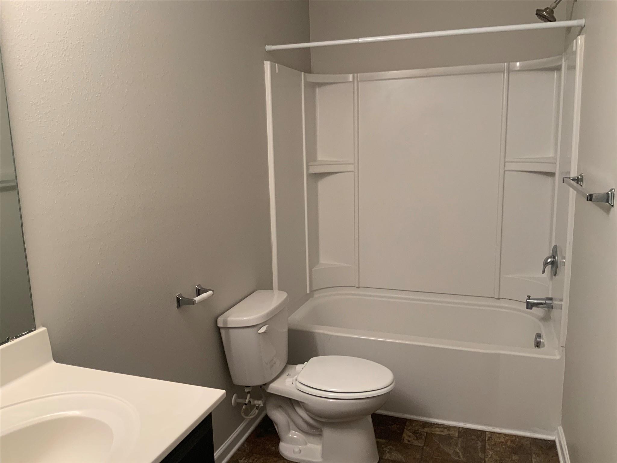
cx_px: 308
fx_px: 517
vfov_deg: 48.2
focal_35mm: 29
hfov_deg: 61.7
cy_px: 232
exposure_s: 1/60
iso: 100
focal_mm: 3
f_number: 1.8
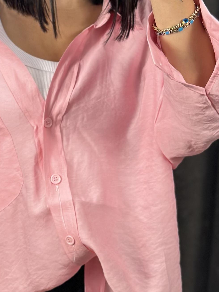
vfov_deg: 13.3
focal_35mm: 147
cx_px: -8
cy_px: 265
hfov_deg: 10.0
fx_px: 1241
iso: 80
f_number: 1.78
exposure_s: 1/100
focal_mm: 6.86
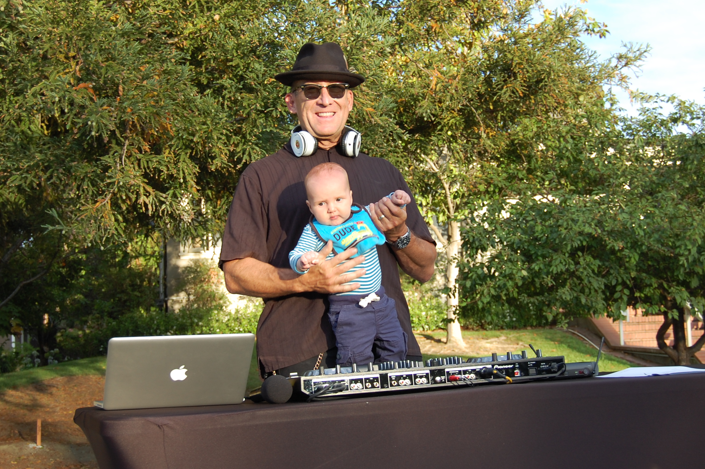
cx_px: 350
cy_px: 189
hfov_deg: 31.9
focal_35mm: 63
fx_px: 1233
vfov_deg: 21.5
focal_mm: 34
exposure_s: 1/160
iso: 200
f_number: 6.3
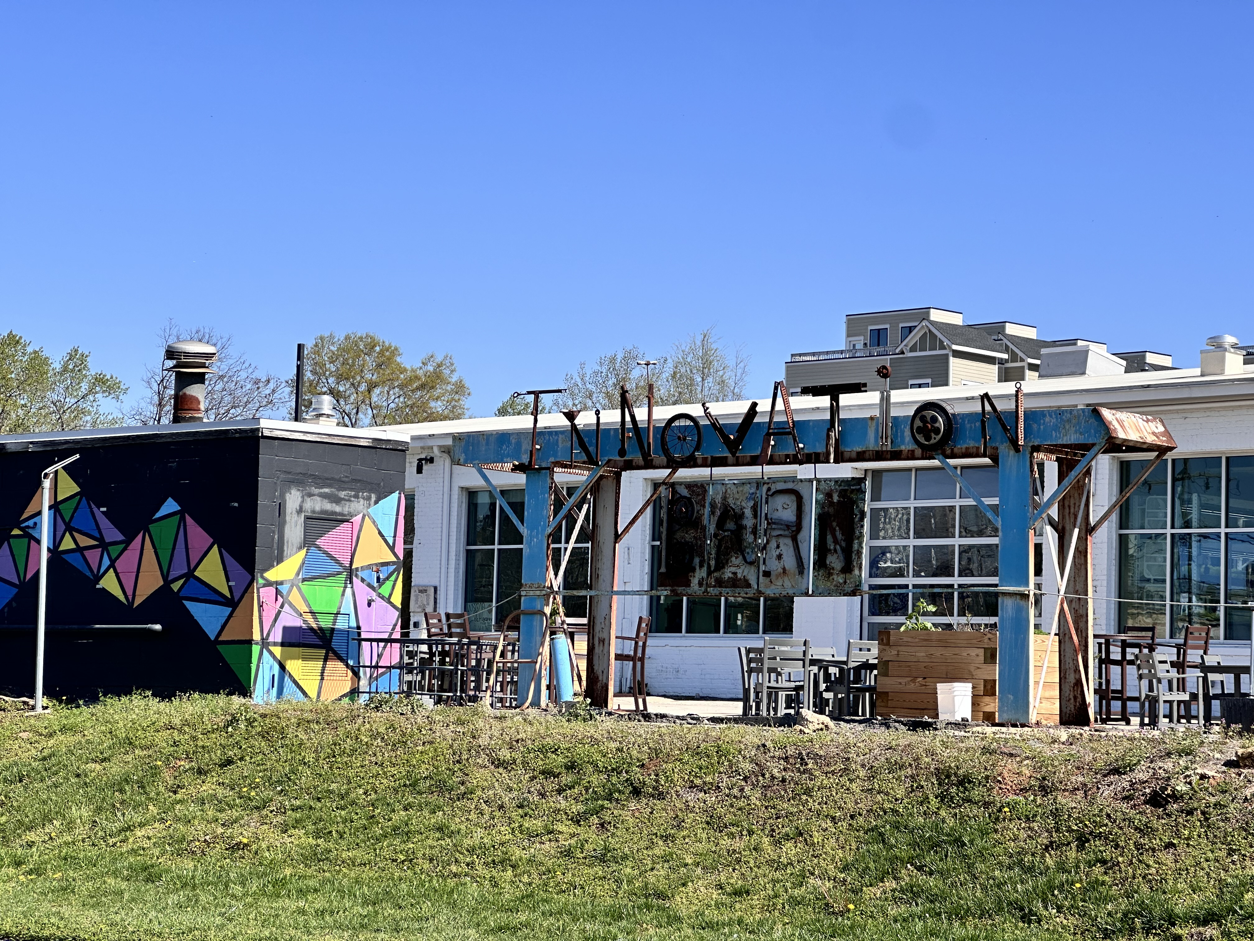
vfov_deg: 19.1
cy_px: 470
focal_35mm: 77
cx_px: 627
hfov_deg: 25.3
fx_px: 2789
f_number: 2.8
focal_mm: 9
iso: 32
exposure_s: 1/690
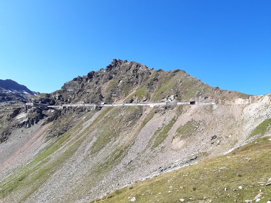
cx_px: 136
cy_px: 102
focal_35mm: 26
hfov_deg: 67.3
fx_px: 204
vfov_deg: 53.1
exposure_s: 1/1189
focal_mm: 3.92
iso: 40
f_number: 1.7
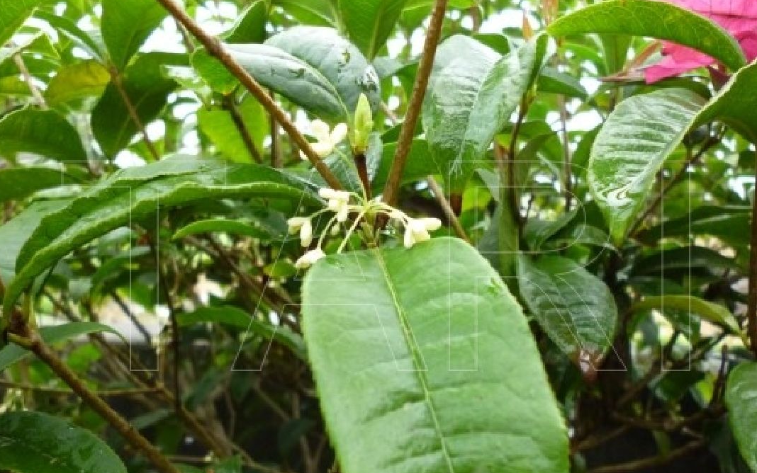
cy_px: 266
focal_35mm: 30
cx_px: 376
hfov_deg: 62.9
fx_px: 619
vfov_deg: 41.8
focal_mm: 5
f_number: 3.1
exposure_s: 1/40
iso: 400
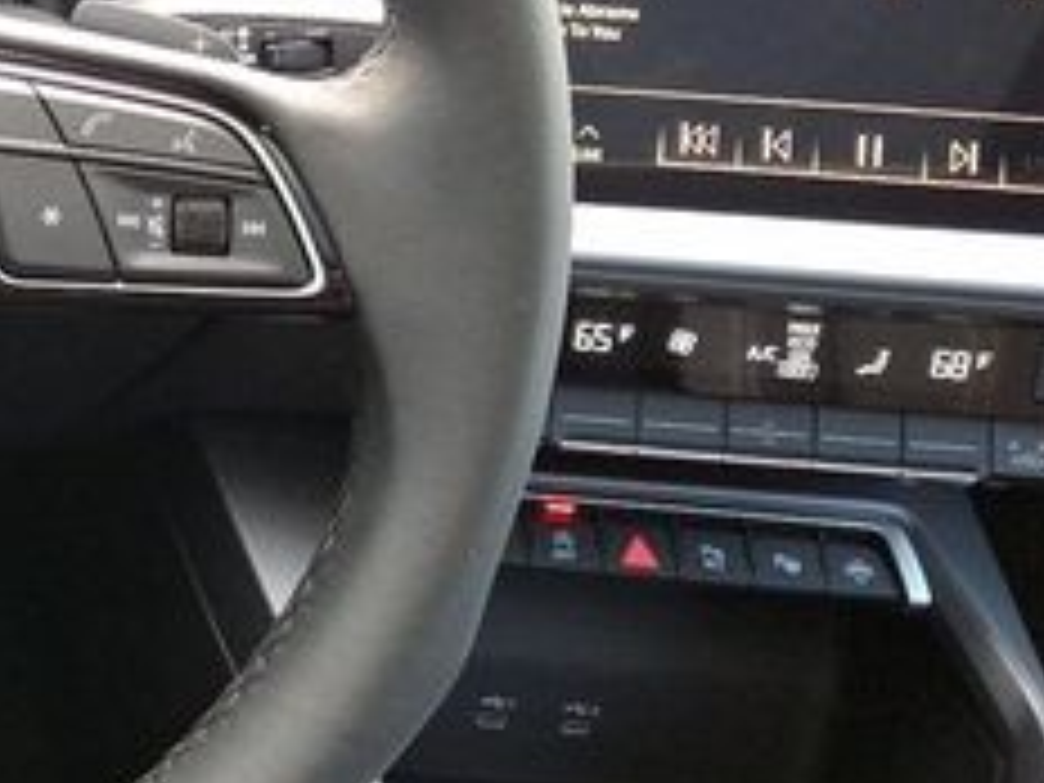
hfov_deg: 24.1
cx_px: -369
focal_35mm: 69
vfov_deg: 21.1
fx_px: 2081
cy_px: 189
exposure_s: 1/120
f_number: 1.8
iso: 193
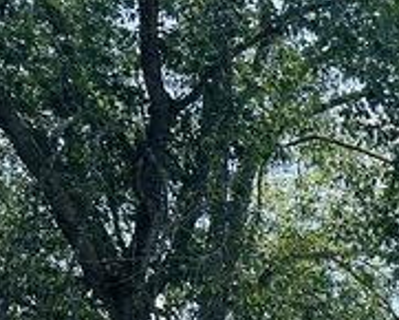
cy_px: 640
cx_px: 838
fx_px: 1323
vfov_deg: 12.2
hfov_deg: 14.0
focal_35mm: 112
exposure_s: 1/3077
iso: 50
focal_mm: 5.7
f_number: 1.5
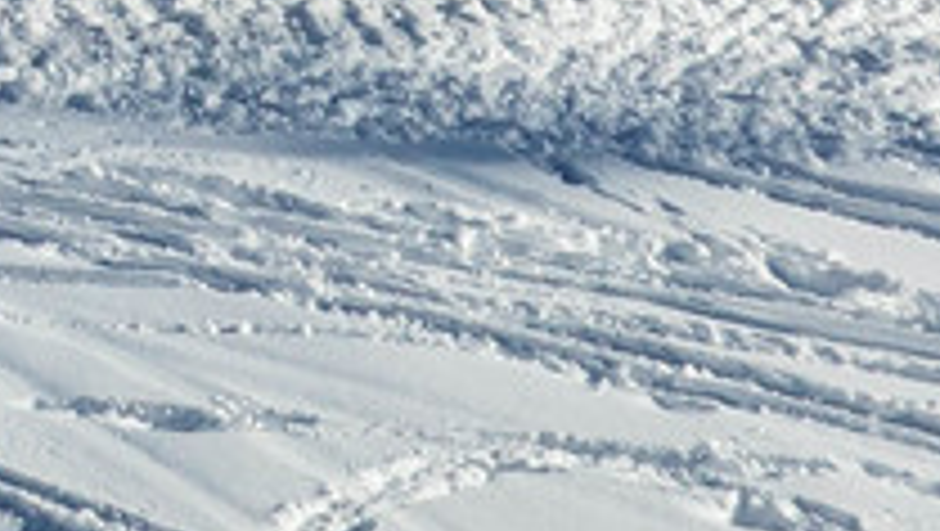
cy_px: -1696
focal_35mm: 200
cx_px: -1471
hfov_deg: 9.4
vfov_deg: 5.3
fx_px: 4989
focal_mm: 12.3
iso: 100
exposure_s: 1/320
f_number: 11
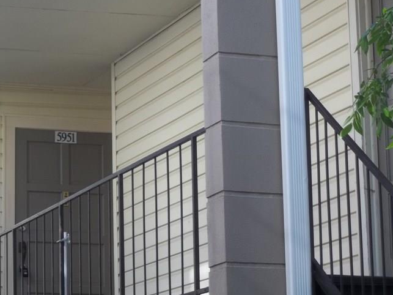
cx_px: 127
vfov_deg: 9.7
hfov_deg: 12.9
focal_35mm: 153
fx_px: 1737
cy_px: 140
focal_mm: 17.1
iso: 64
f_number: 5.2
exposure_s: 1/80
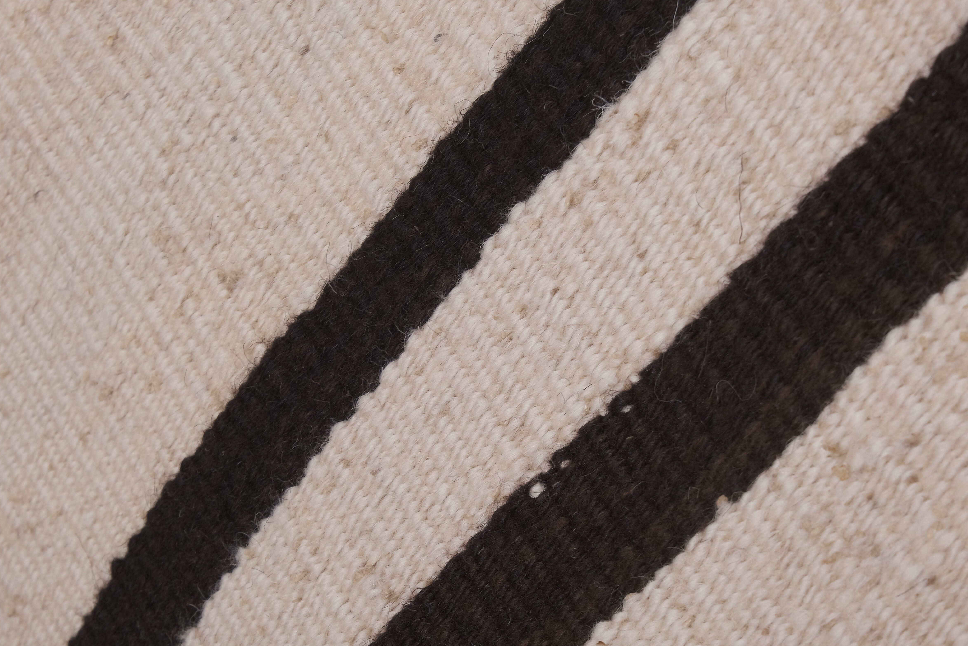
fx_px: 2958
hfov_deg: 18.6
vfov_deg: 12.4
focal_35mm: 110
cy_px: 406
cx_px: 501
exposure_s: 1/160
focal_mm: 55
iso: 160
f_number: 13
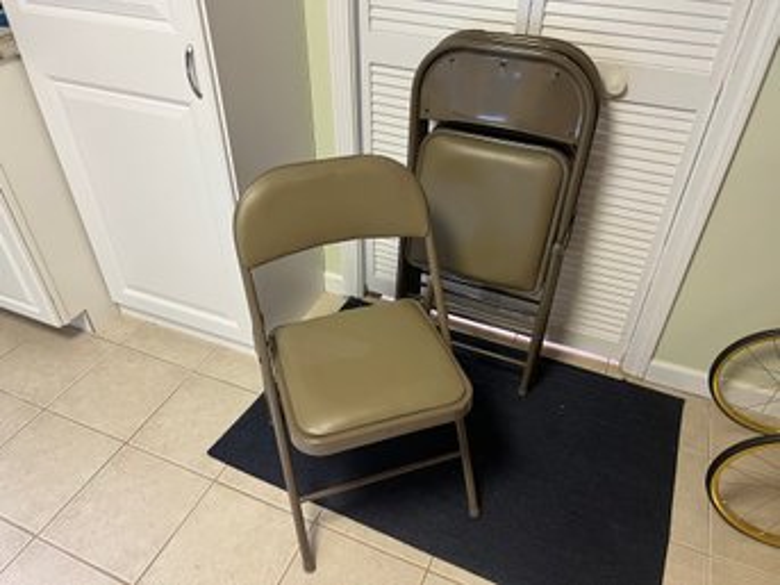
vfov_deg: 53.0
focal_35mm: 26
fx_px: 586
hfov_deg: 67.3
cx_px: 390
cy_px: 292
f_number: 1.5
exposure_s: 1/60
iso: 160
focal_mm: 5.7
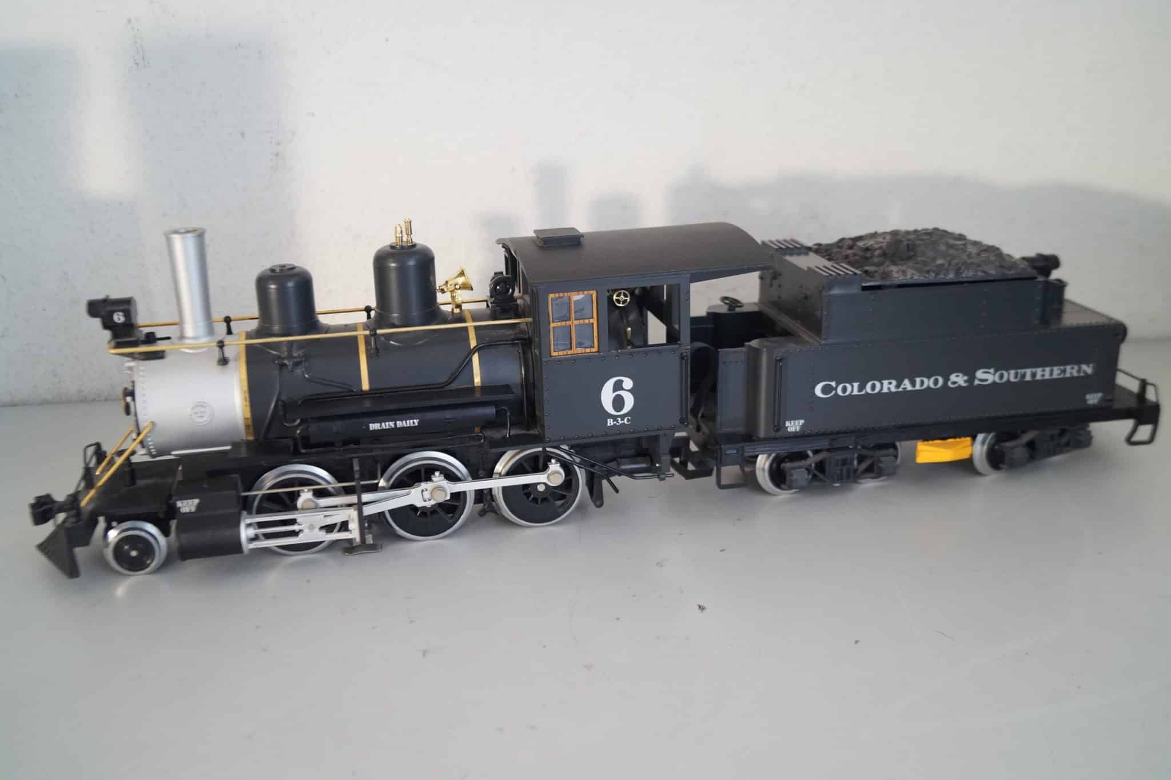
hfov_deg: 57.2
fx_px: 1073
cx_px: 586
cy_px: 390
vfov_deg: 40.0
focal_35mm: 33
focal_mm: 22
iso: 640
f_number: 4
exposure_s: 1/160
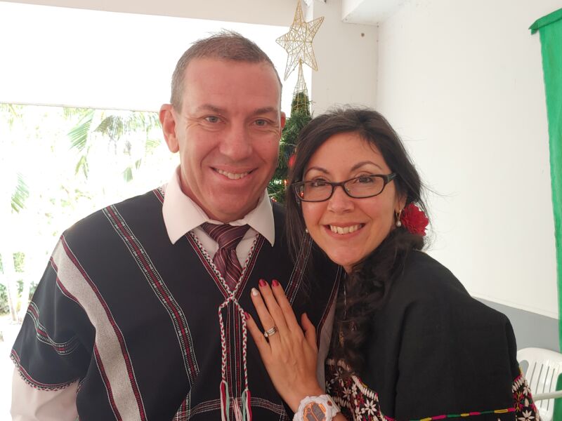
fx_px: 568
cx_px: 281
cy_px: 210
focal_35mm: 35
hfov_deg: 52.6
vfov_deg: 40.7
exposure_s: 1/33
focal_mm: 4.23
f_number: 1.5
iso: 150
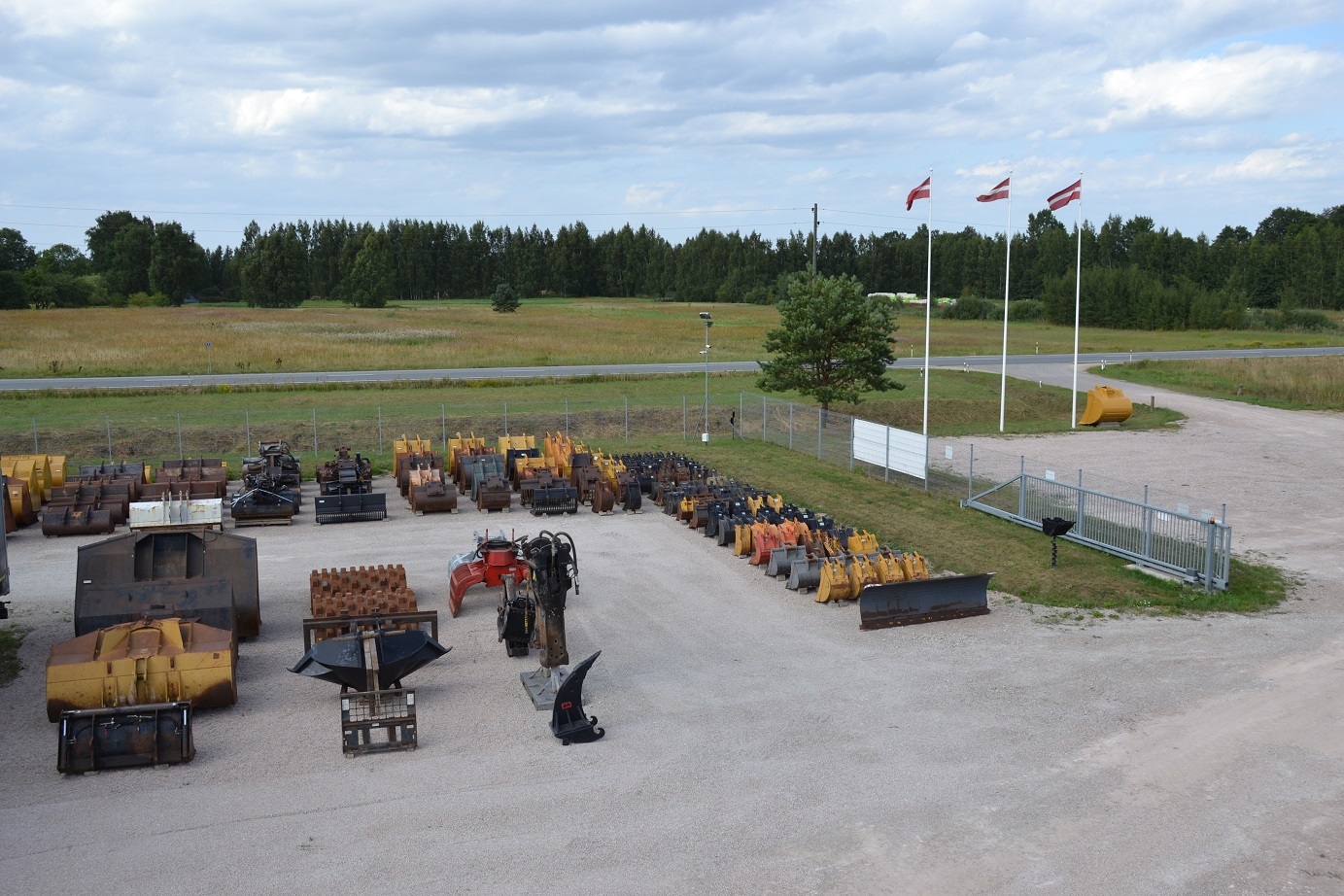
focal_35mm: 33
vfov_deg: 40.0
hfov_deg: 57.2
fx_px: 1232
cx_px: 672
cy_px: 448
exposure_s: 1/200
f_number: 7.1
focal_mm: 22
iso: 100
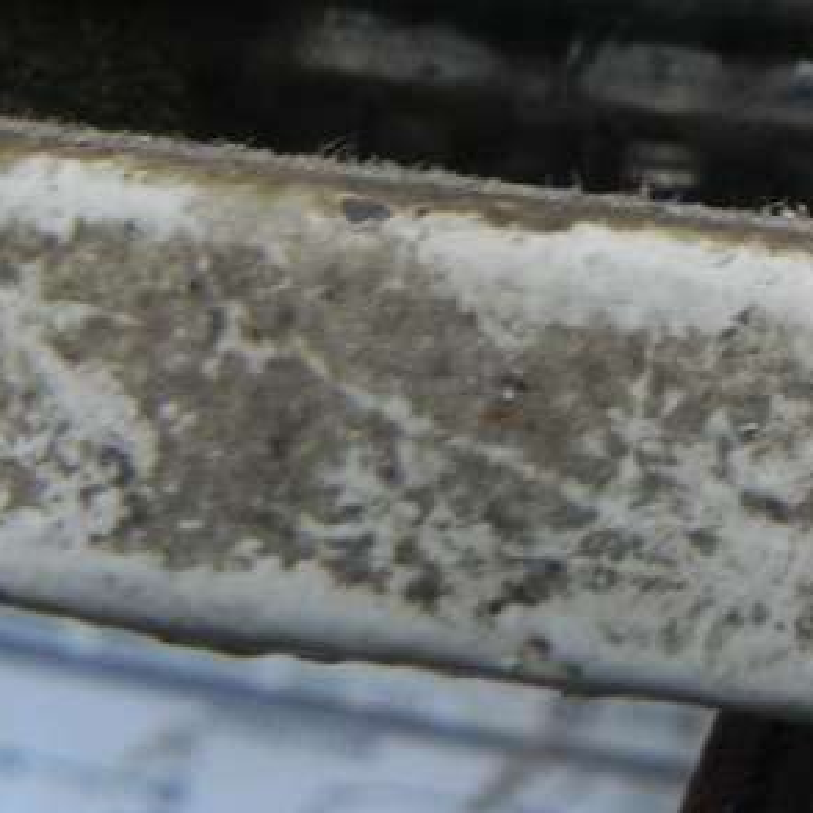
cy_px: 134
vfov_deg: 19.1
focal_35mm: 90
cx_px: 1000
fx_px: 2391
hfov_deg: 18.2
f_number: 3.2
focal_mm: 7.3
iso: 400
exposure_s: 1/15.3
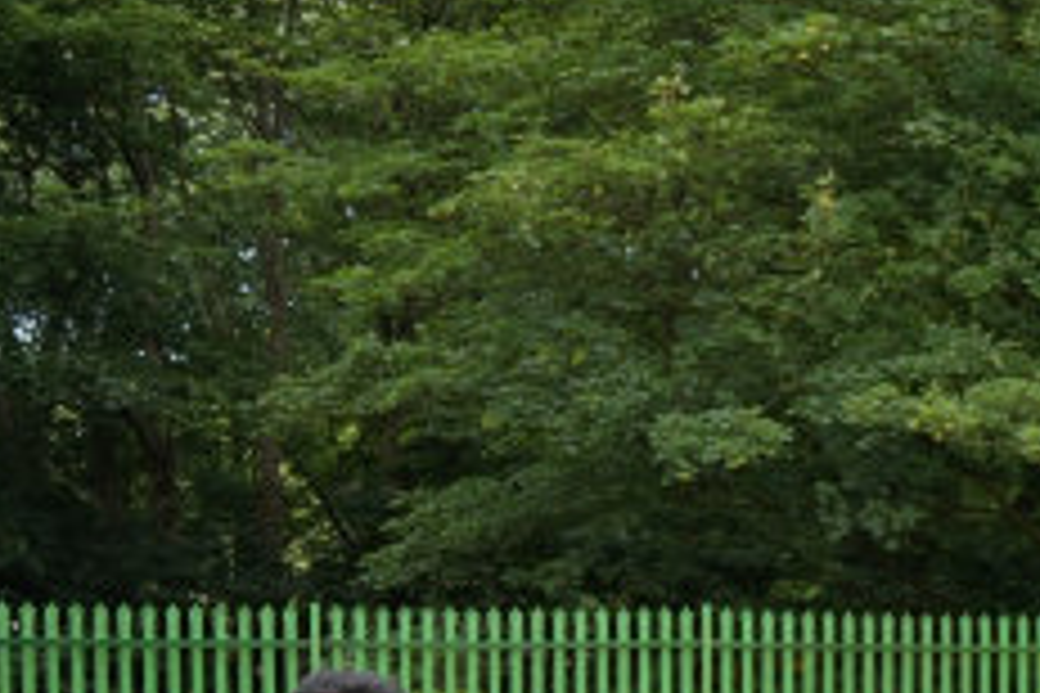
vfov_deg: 12.5
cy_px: 889
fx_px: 3062
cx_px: 2026
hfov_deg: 15.6
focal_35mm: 106
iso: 250
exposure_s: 1/640
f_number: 2.8
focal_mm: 24
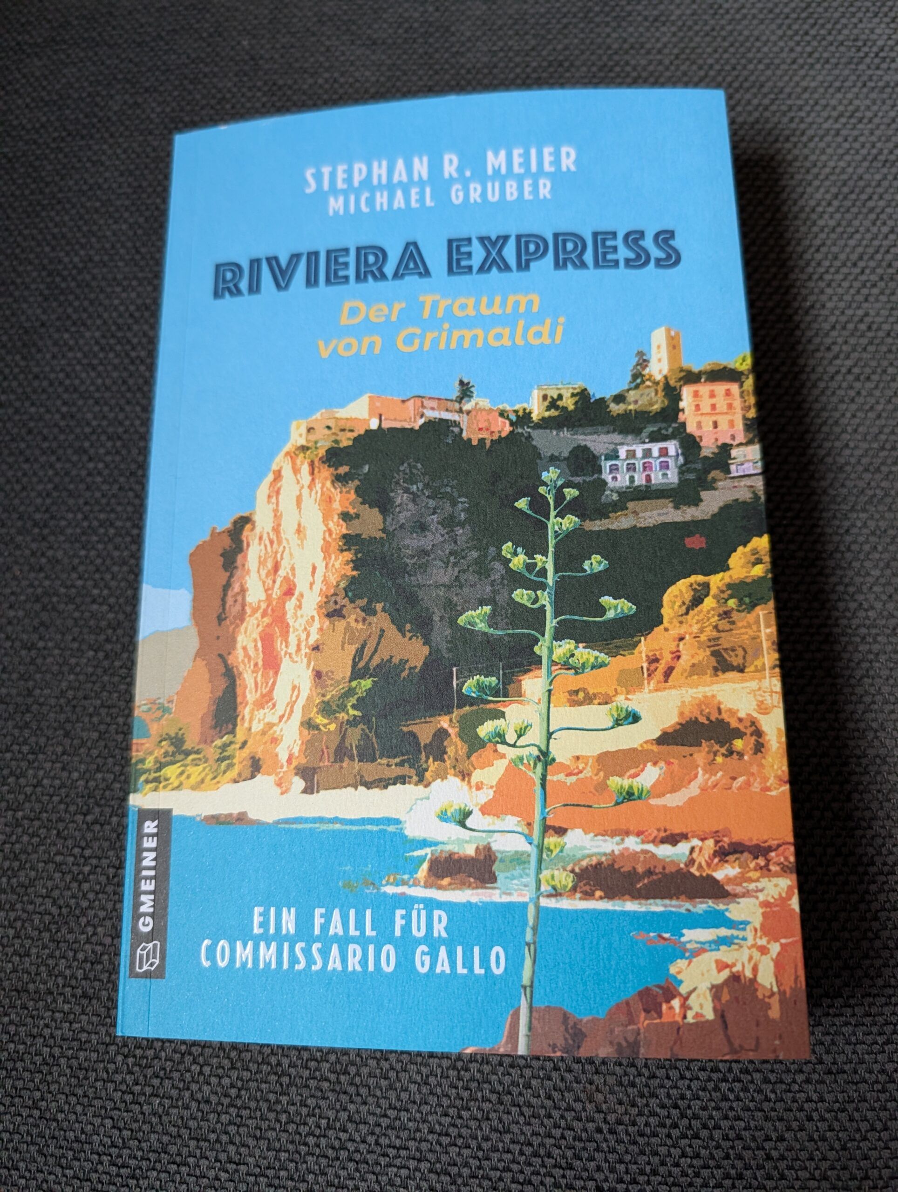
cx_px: 449
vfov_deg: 71.5
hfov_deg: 56.9
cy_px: 596
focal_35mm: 24
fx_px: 828
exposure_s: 1/94.8
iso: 342
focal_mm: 6.9
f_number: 1.68
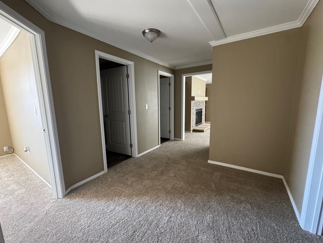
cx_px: 158
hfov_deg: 98.2
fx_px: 140
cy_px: 123
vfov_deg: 81.7
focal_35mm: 15
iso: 1000
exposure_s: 1/60
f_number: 2.2
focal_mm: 2.22
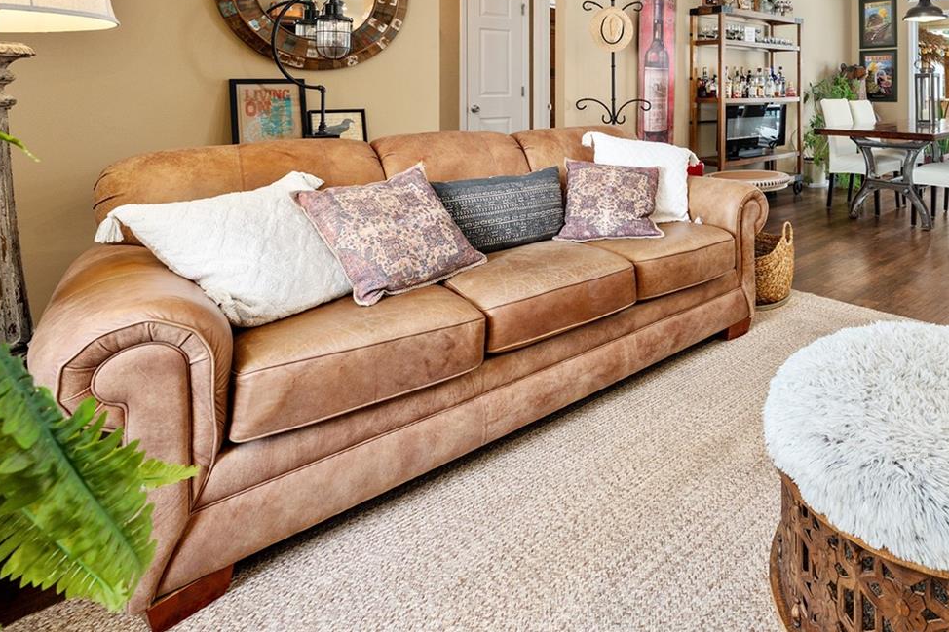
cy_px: 115
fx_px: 606
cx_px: 723
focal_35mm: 23
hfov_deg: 70.5
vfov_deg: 51.2
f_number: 7.1
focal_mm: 14
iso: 200
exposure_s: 1/5
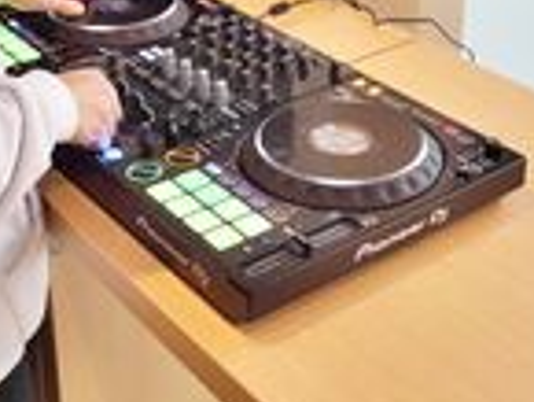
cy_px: -81
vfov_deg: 20.8
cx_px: 247
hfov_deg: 29.4
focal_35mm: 66
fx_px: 1019
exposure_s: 1/60
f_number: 2.8
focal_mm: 12
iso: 250
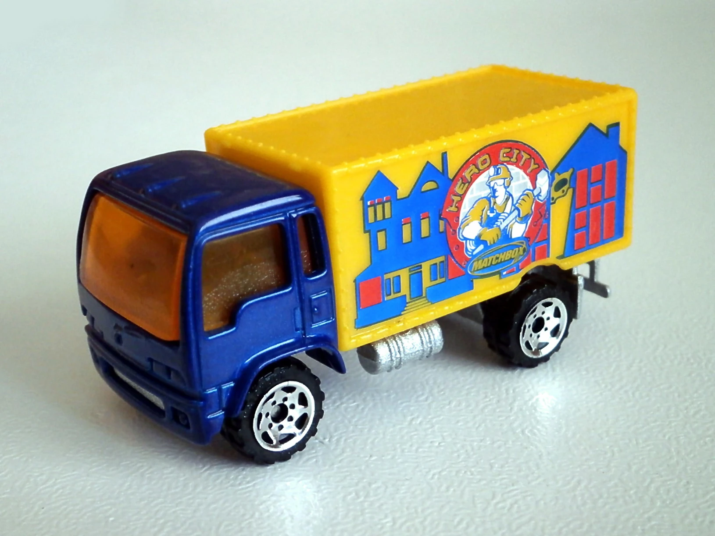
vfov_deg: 30.9
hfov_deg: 40.4
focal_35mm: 47
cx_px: 358
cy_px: 268
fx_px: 971
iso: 400
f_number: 3.4
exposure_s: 1/40
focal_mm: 8.3
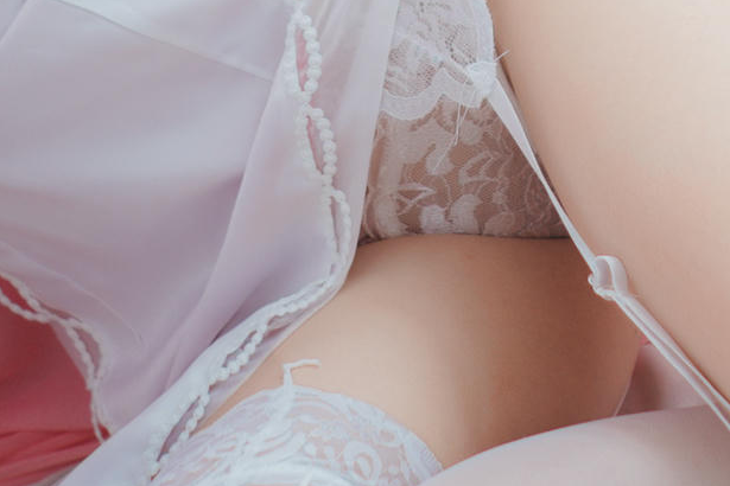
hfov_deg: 15.3
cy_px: -311
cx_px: 520
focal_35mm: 134
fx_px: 2717
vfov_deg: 9.8
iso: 160
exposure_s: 1/125
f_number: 2.5
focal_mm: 28
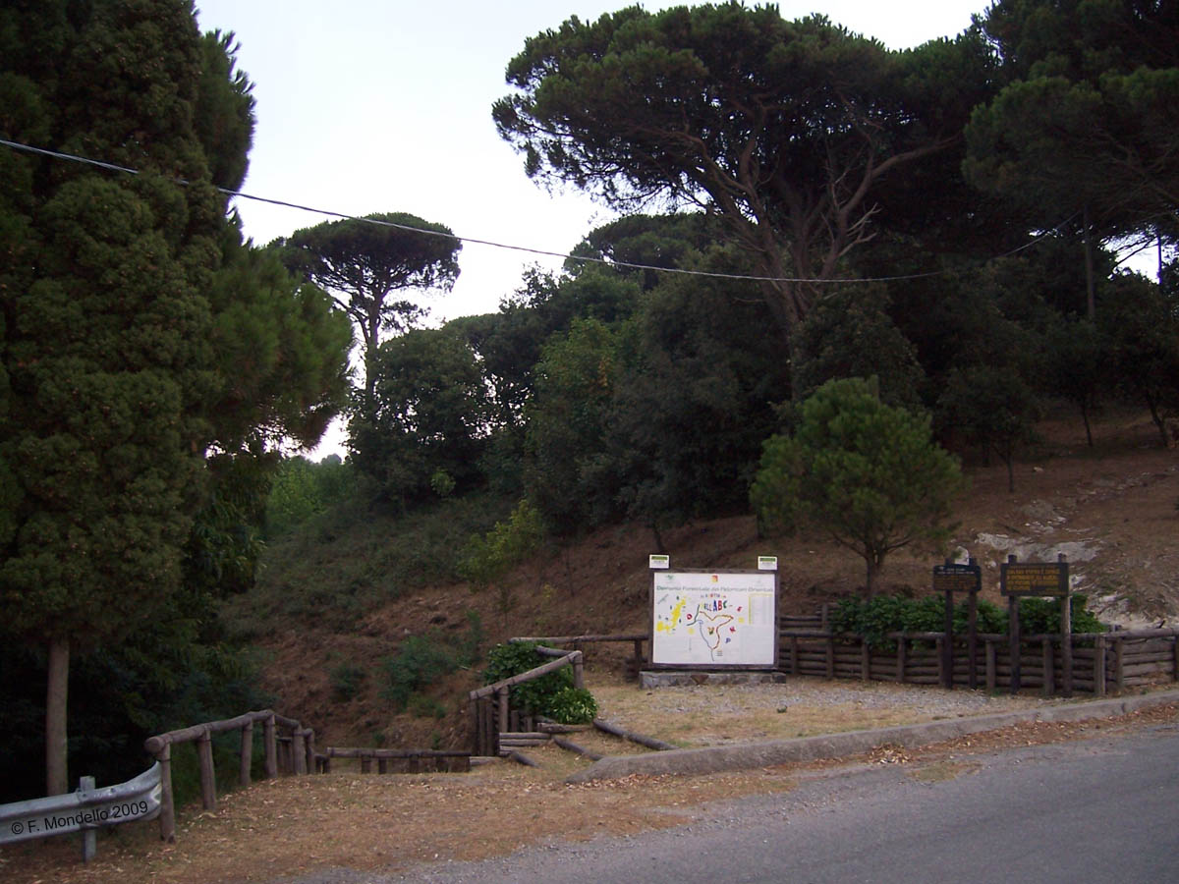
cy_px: 442
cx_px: 590
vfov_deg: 39.7
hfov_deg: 51.4
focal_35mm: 36
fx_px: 1226
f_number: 3
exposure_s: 1/60
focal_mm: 6
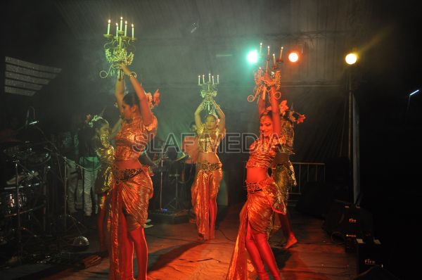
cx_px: 211
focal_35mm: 42
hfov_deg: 46.5
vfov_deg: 31.8
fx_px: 492
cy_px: 140
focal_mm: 28
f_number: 4
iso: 800
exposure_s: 1/60
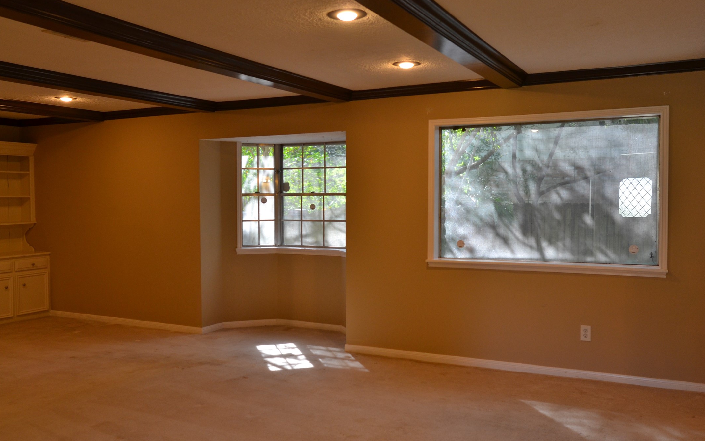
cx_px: 353
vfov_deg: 40.6
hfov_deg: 61.2
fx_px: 596
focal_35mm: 31
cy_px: 216
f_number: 3.5
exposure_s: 1/60
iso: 400
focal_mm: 20
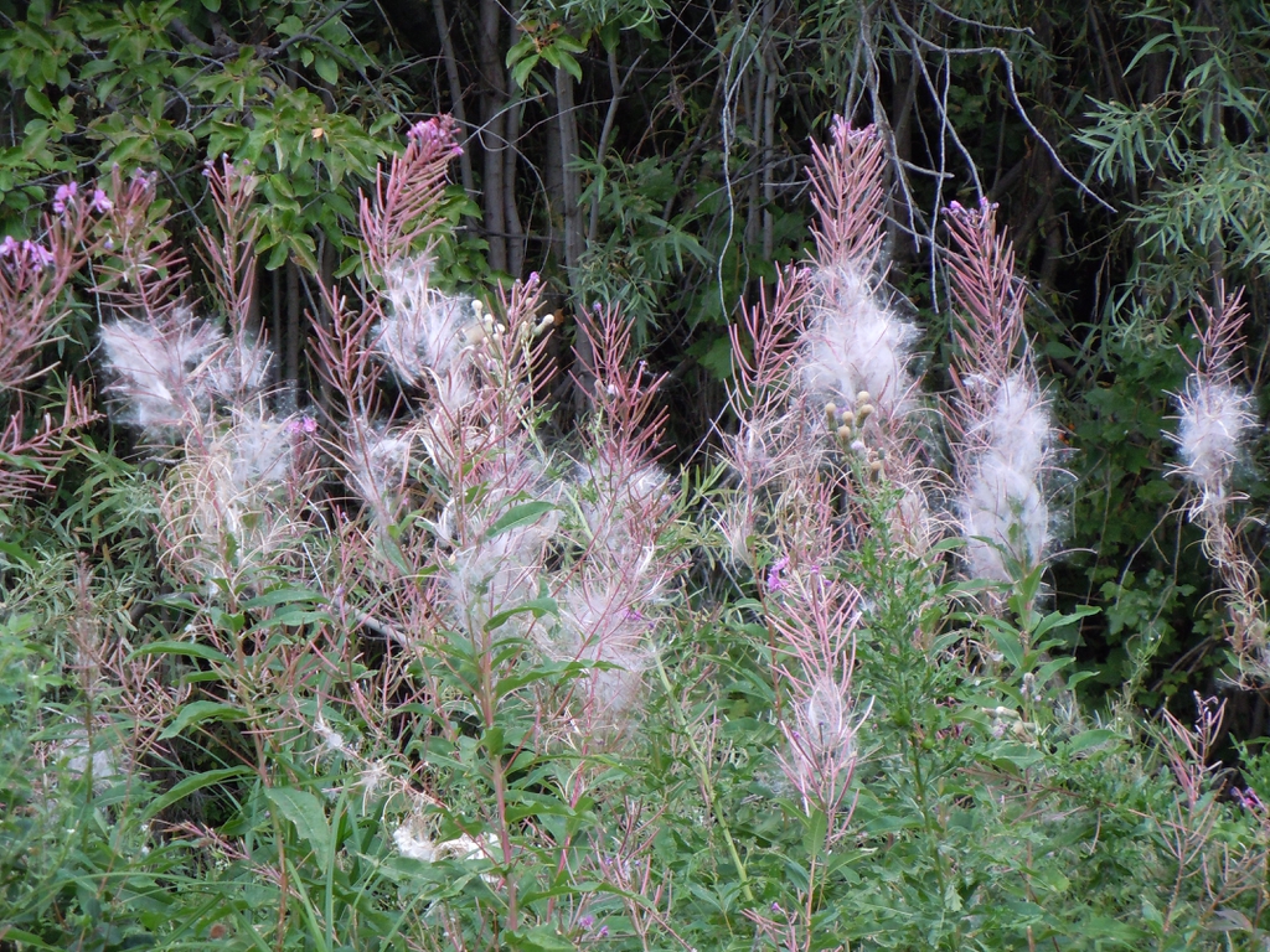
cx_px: 635
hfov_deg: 13.0
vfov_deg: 9.8
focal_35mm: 152
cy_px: 476
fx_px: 5577
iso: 320
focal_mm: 27.4
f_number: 4.6
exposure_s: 1/160
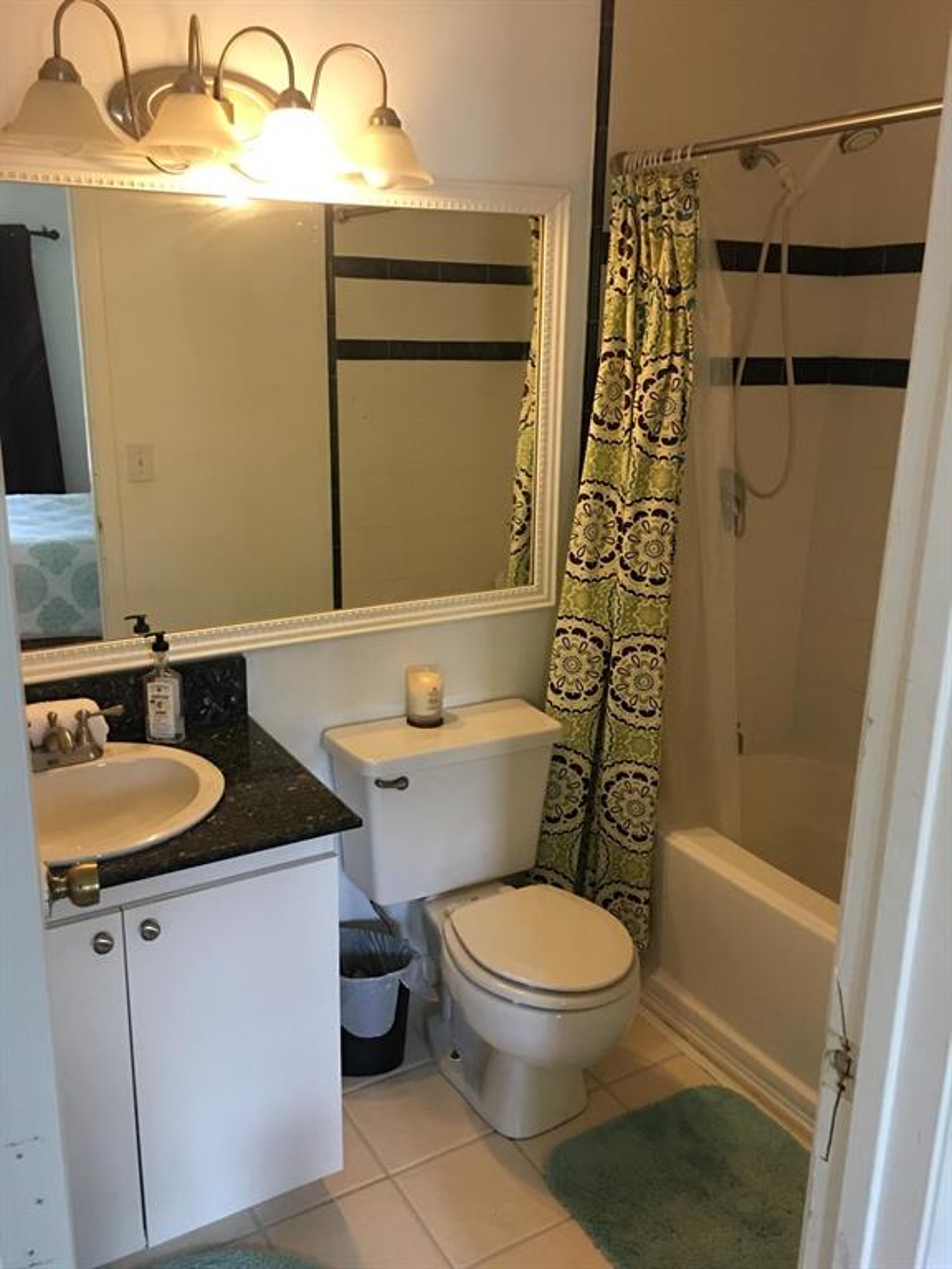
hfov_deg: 48.2
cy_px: 634
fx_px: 1063
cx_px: 476
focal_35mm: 29
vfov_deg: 61.7
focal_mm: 4.15
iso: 100
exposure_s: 1/15
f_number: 2.2
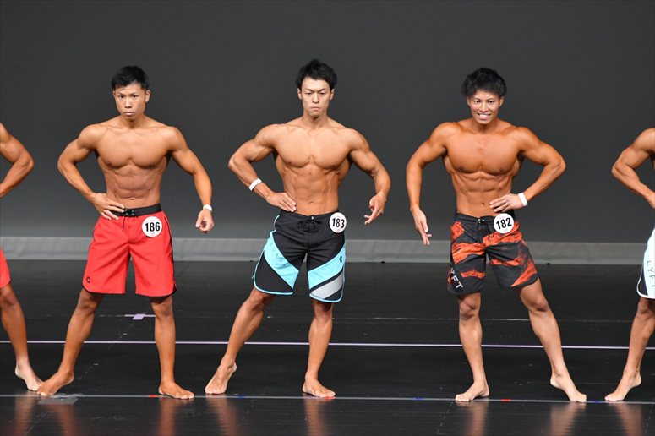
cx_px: 328
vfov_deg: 4.4
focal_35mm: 315
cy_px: 218
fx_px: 5729
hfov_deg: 6.5
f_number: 5.6
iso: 4000
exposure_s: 1/400
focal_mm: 210
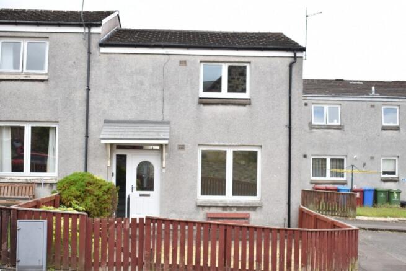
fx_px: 541
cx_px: 203
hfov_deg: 41.1
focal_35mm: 48
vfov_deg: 28.1
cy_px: 136
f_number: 4.5
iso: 100
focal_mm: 32
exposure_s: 1/200
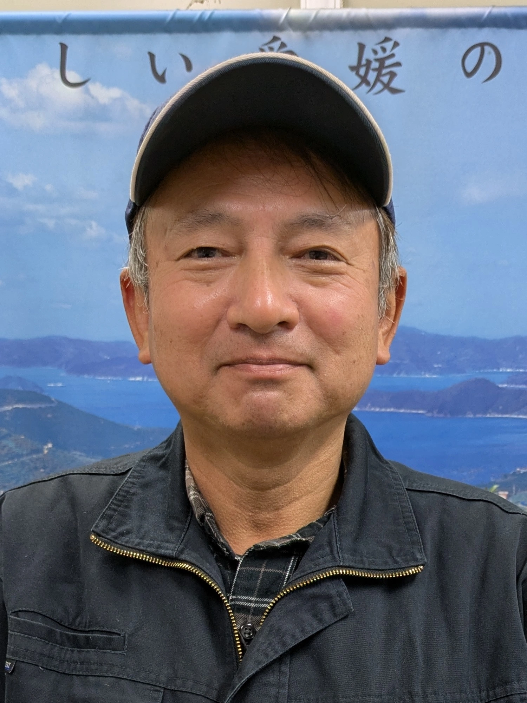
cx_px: 264
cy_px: 352
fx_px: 508
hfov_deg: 54.9
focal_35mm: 25
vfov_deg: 69.4
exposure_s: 1/100
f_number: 1.89
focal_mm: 5.43
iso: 243
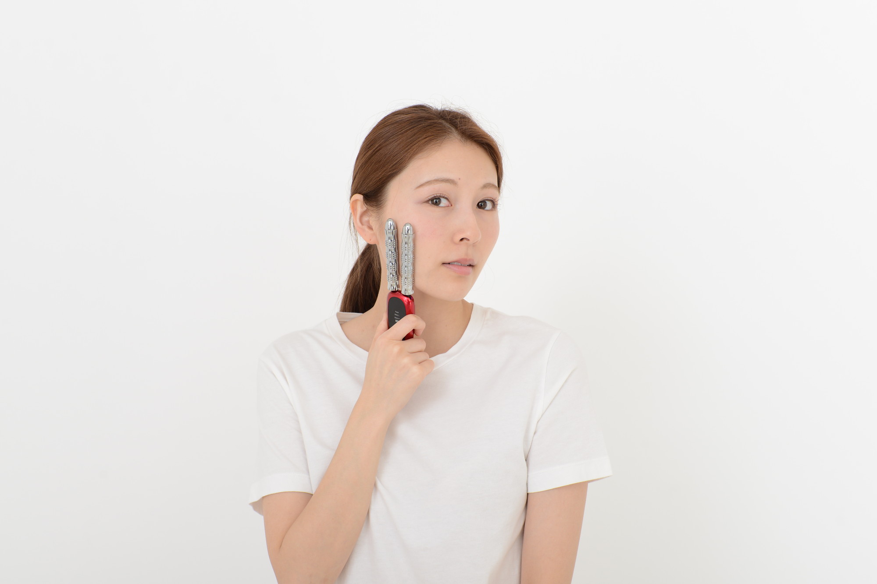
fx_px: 1218
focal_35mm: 50
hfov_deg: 39.6
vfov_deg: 27.0
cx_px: 438
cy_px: 292
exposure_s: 1/160
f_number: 6.3
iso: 400
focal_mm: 50
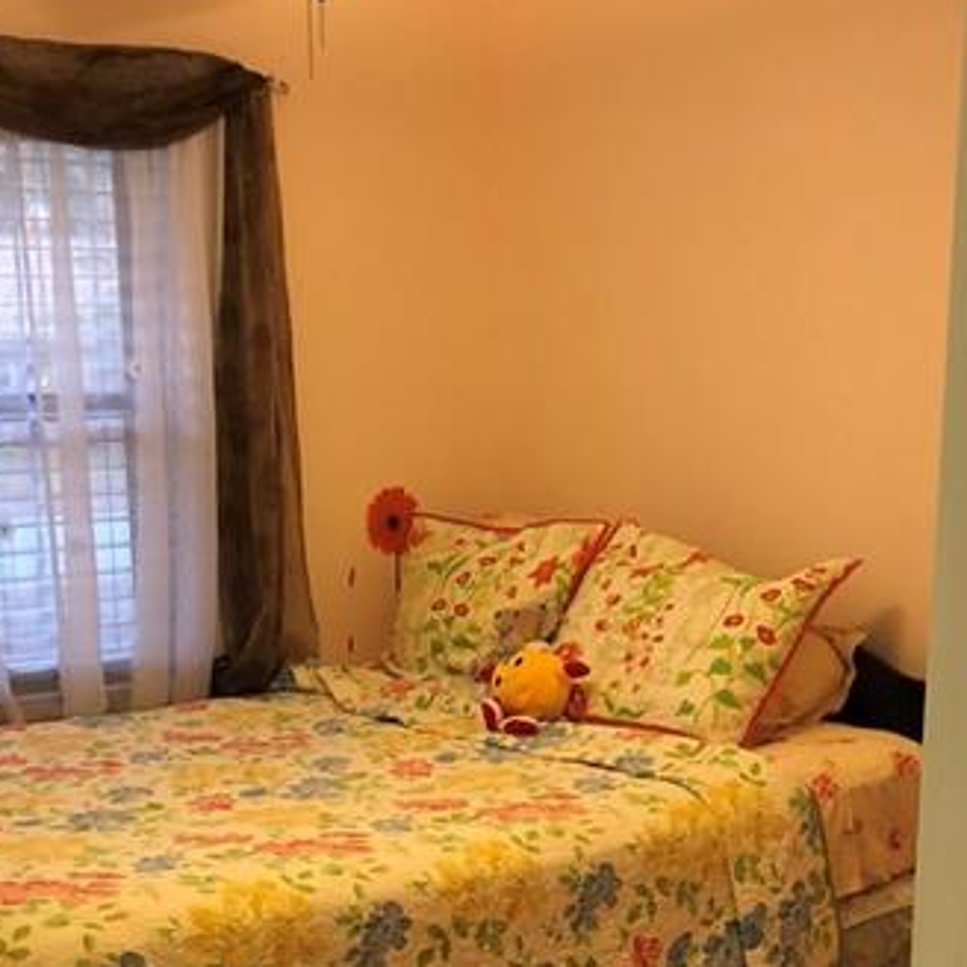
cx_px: 404
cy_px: 858
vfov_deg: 28.5
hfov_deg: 29.5
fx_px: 1833
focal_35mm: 58
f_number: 1.8
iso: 80
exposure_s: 1/15
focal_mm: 3.99
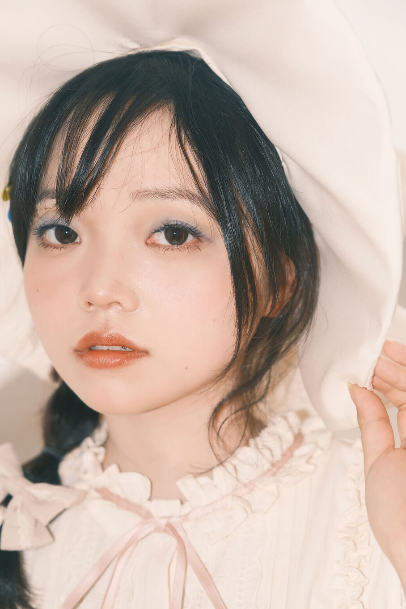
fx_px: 1624
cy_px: 332
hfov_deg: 14.2
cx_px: 182
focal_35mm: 96
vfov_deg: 21.2
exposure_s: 1/250
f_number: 2.8
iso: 320
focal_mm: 55
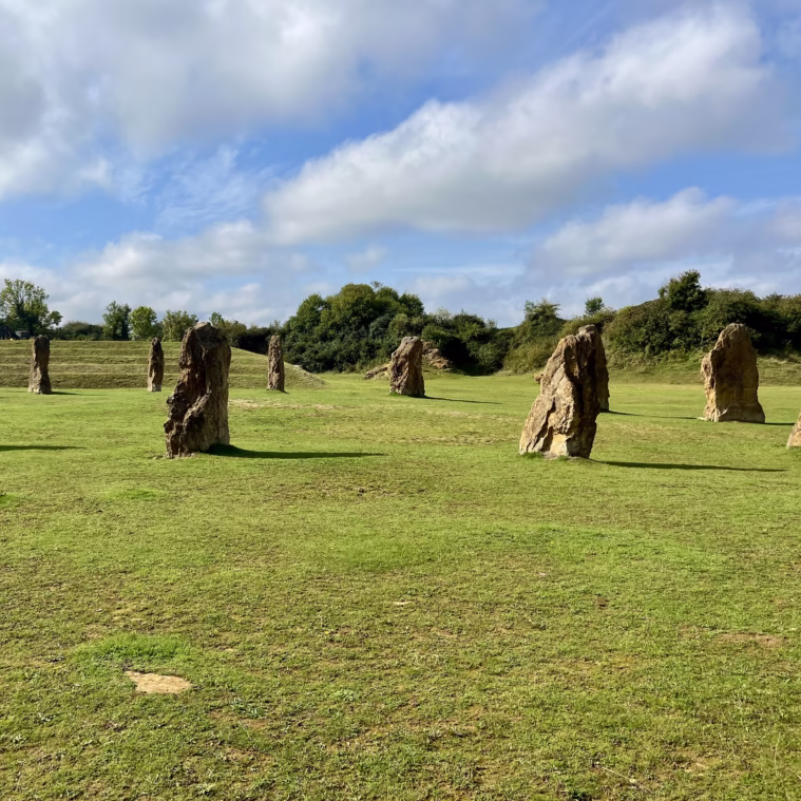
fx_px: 812
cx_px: 271
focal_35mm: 31
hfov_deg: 51.6
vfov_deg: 52.5
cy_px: 403
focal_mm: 5.1
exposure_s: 1/5076
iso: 50
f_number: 1.6
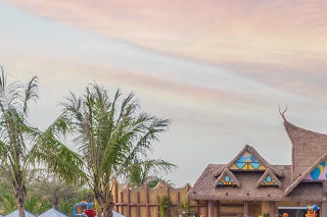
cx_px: 485
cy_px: 329
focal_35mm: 105
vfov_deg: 12.4
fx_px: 953
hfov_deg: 17.6
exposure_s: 1/80
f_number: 7.1
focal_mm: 10.26
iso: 100
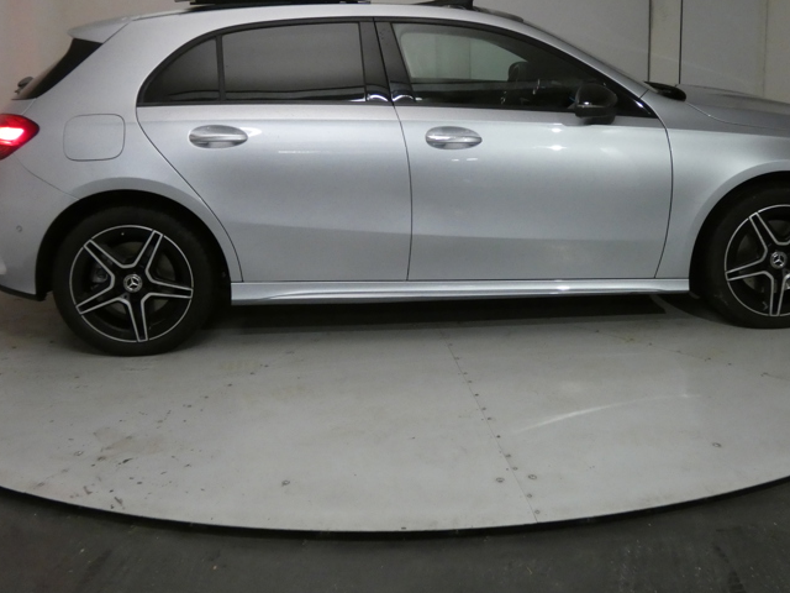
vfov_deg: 32.1
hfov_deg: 42.0
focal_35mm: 45
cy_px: 236
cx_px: 438
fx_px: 1027
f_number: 3.5
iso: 800
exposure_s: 1/80
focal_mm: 6.5
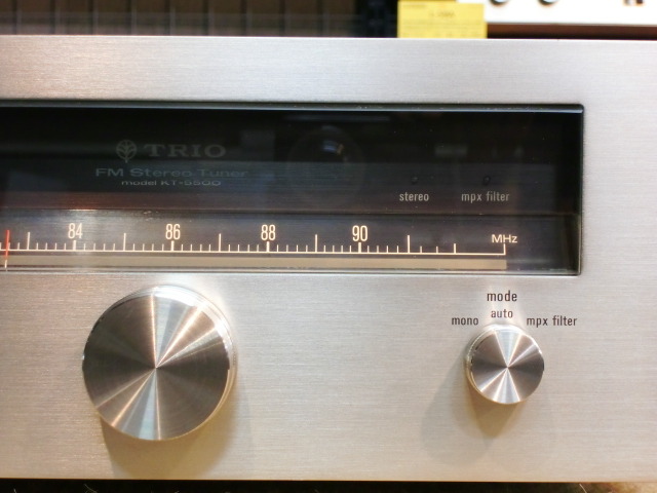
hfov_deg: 21.1
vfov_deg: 15.9
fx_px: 1765
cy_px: 246
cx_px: 328
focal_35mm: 93
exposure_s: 1/20
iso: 400
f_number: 5.2
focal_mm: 16.5
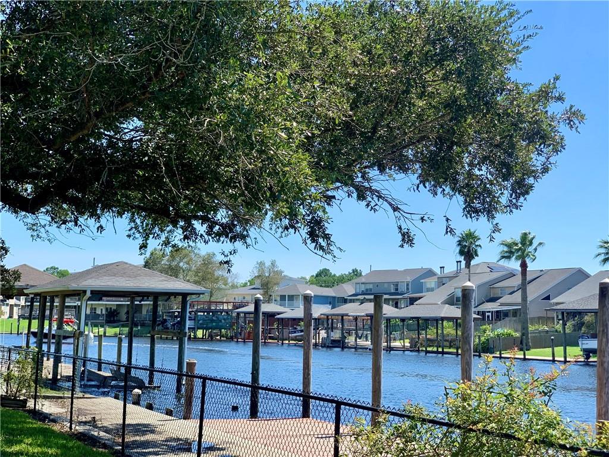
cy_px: 228
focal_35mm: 52
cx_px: 304
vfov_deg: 28.0
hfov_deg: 36.8
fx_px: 915
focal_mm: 6
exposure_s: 1/856
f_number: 2.4
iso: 16
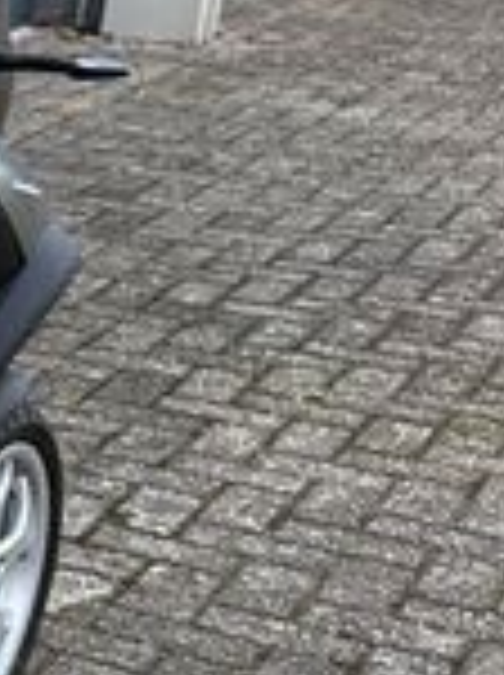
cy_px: 392
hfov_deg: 10.3
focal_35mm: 111
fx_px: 2161
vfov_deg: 17.7
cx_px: -927
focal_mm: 5.1
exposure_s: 1/122
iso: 64
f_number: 1.6
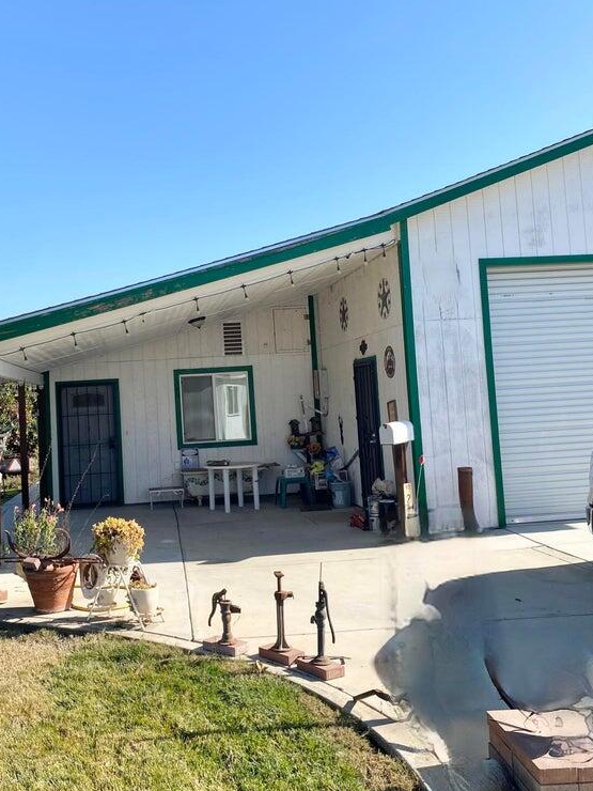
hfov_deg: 39.3
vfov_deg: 51.3
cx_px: 207
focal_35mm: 36
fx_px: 822
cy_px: 352
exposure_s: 1/2066
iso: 32
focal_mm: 4.25
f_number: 1.8
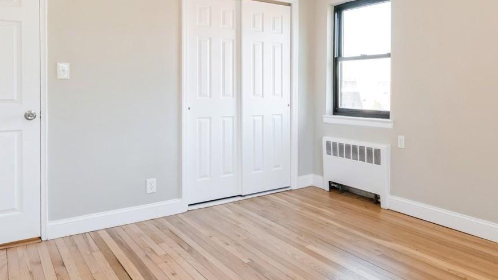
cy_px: 84
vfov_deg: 39.5
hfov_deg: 65.3
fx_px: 383
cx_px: 305
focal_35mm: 29
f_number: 14
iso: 640
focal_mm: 15
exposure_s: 1/13
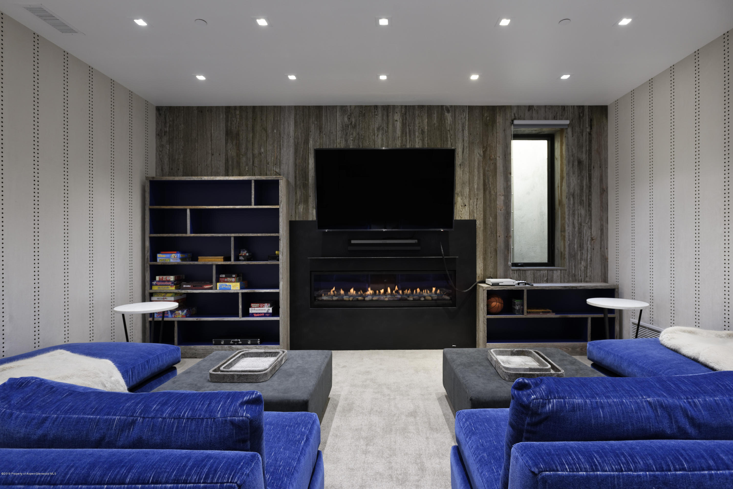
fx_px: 387
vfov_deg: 64.6
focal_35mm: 19
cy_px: 244
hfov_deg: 86.9
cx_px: 366
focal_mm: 19
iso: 500
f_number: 7.1
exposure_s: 1/6
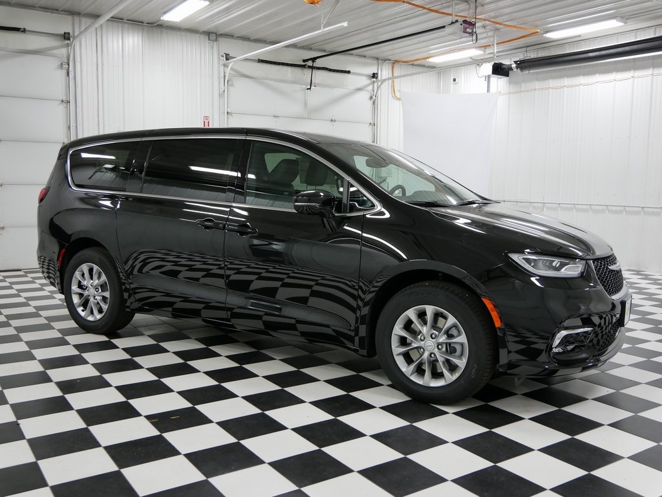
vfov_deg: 41.8
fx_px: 650
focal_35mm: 34
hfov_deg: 54.0
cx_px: 331
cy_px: 248
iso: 500
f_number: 3.8
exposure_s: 1/60
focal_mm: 17
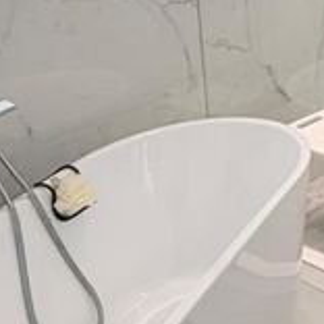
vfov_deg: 27.3
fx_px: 593
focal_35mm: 56
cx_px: 481
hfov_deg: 24.2
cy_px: -56
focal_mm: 2.22
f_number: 2.2
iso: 125
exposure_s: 1/120
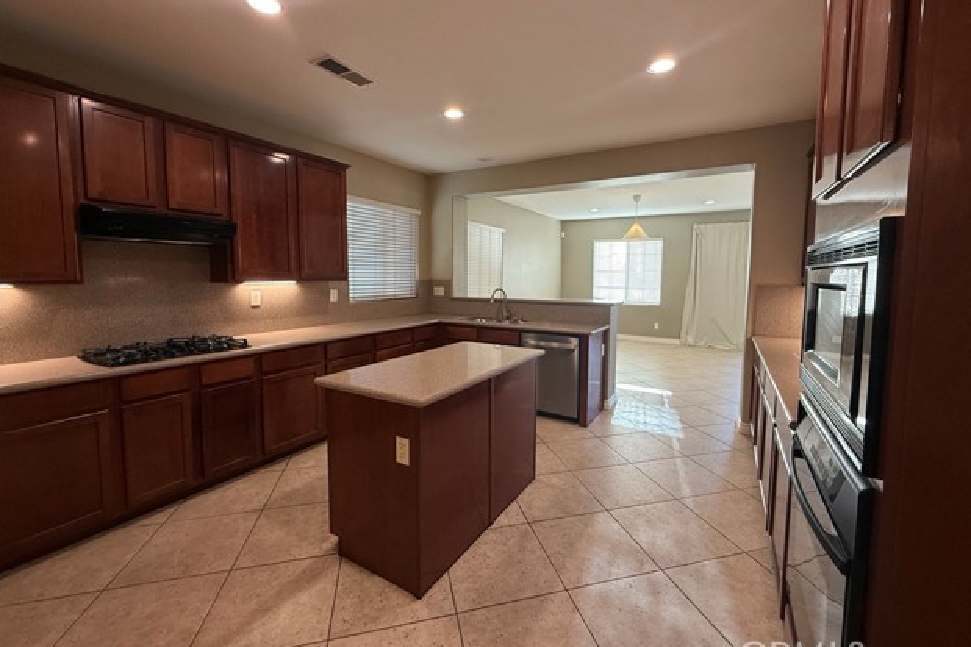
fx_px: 405
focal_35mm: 15
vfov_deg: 77.2
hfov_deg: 100.4
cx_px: 496
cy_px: 303
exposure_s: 1/120
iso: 160
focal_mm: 2.22
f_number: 2.2
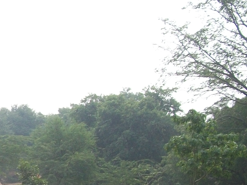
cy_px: 157
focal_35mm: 91
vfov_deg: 16.1
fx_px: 649
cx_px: -104
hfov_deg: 19.3
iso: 80
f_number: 5.5
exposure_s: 1/320
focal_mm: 5.7
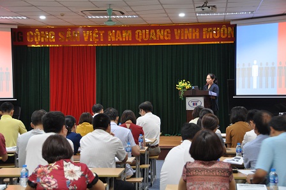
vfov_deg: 18.9
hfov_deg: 28.1
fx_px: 571
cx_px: 143
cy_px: 95
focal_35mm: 72
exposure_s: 1/13
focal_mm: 48
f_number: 4.5
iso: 500
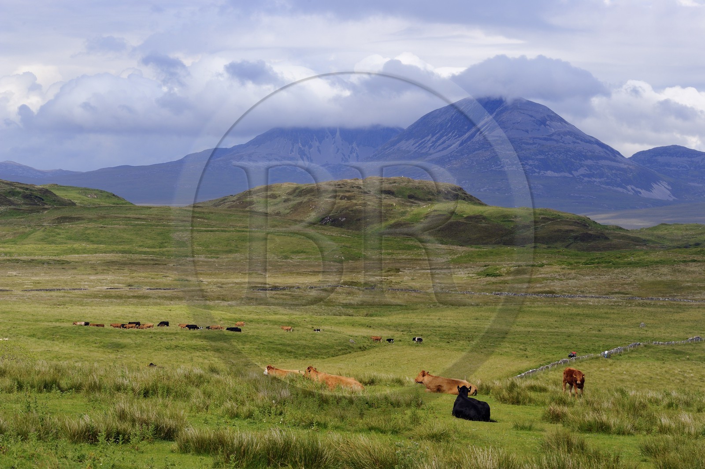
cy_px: 234
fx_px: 2152
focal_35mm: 110
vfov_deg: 12.4
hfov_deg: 18.6
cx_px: 352
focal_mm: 110
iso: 400
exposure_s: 1/320
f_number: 13
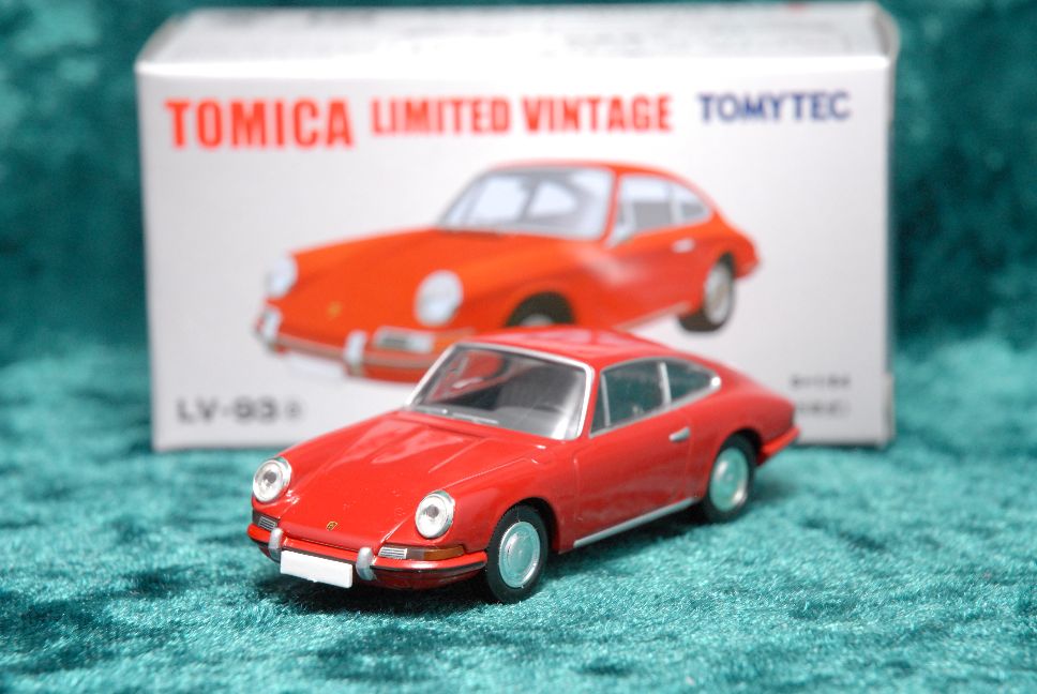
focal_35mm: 105
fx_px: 3028
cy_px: 347
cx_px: 518
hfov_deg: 19.4
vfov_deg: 13.1
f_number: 10
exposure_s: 1/60
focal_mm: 70
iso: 800
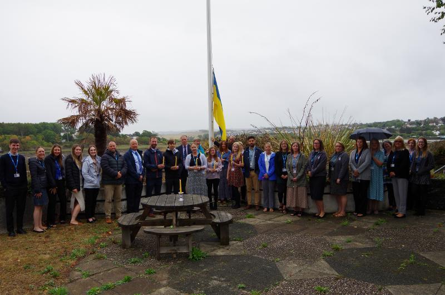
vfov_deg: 47.7
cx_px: 222
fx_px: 333
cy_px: 148
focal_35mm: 27
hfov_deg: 67.5
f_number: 11
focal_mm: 18
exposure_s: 1/100
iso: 400
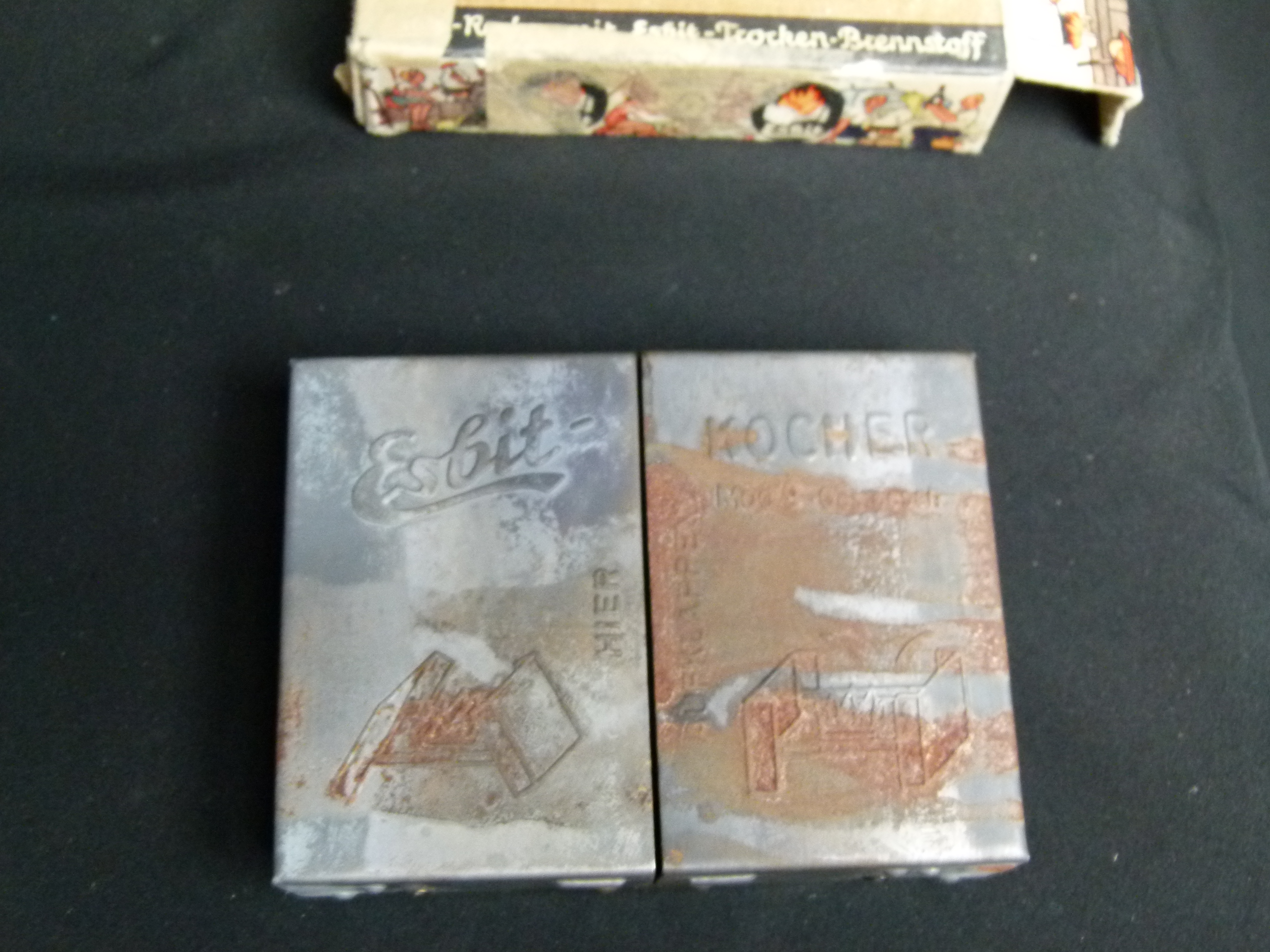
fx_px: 1541
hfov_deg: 44.8
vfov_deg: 34.4
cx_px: 644
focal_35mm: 42
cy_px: 481
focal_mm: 7.4
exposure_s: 1/15
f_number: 3.2
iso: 400
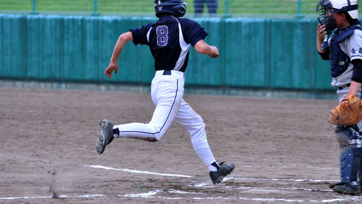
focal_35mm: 308
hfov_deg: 7.0
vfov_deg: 4.0
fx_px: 2952
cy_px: 90
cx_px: 181
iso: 200
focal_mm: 195
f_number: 5.3
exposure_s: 1/500
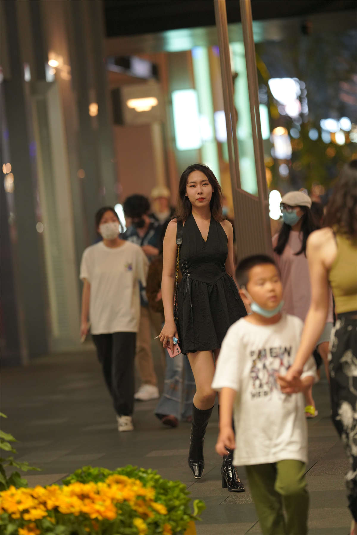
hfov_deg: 10.2
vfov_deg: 15.2
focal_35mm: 135
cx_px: 178
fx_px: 2008
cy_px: 268
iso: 2000
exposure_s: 1/320
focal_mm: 135
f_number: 2
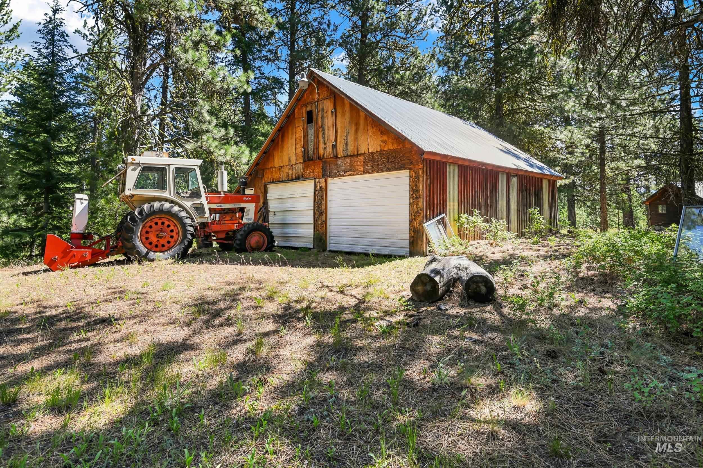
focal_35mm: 19
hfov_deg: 86.9
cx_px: 352
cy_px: 234
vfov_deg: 64.5
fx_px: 371
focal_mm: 19
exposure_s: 1/50
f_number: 8
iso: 200
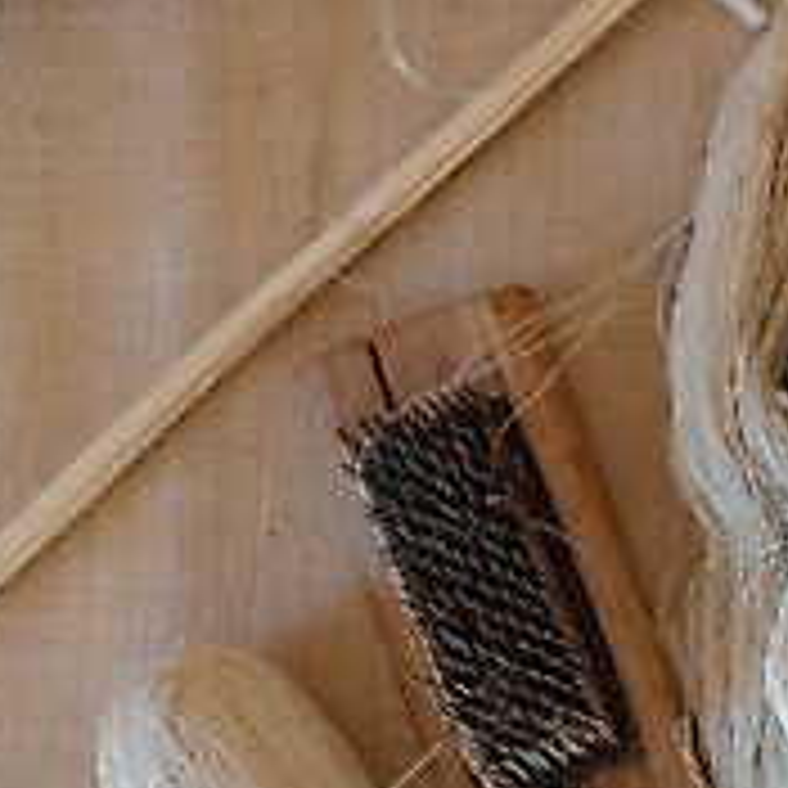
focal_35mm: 109
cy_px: 563
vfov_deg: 15.9
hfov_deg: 15.3
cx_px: 982
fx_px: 2807
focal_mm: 50
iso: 1000
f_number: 3.2
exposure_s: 1/250
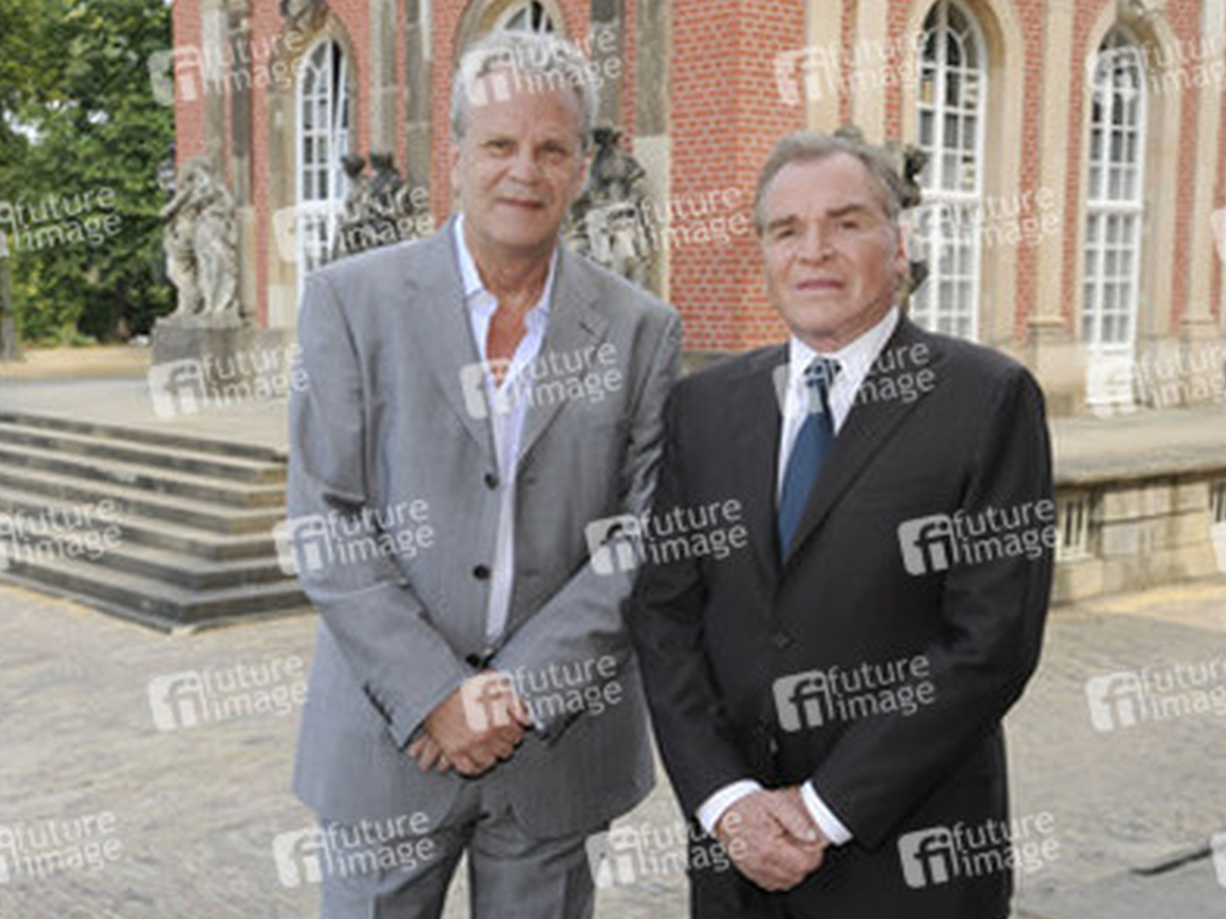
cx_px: 583
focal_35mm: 53
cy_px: 460
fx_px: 1877
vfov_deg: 27.5
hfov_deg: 36.2
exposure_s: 1/200
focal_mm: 48
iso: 250
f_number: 7.1
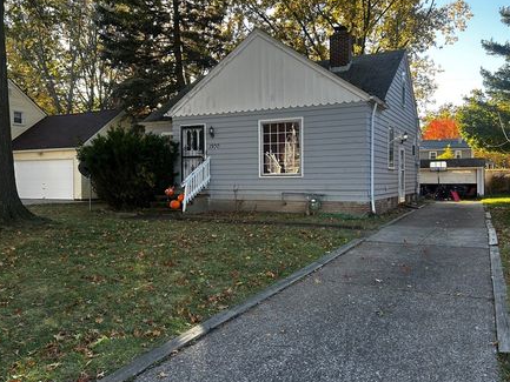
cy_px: 186
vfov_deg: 46.8
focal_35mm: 30
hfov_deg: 59.9
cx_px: 278
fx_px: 442
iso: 50
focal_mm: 5.7
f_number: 1.5
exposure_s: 1/367
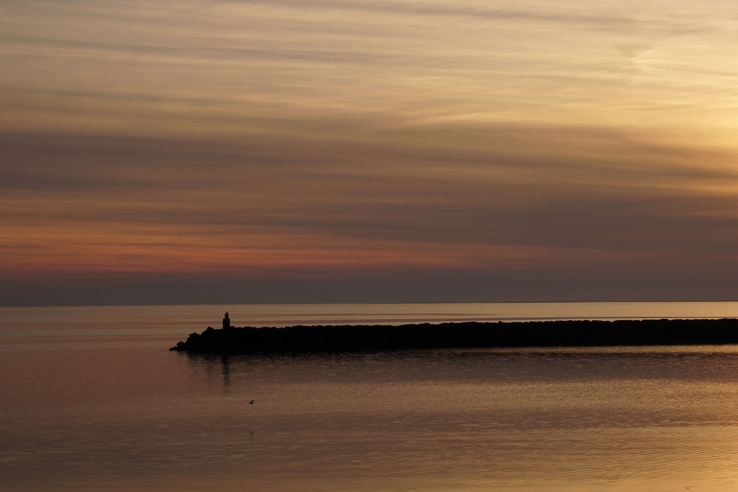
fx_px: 1469
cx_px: 434
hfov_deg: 28.1
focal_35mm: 72
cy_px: 247
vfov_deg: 19.0
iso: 100
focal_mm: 35
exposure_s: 1/100
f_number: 13
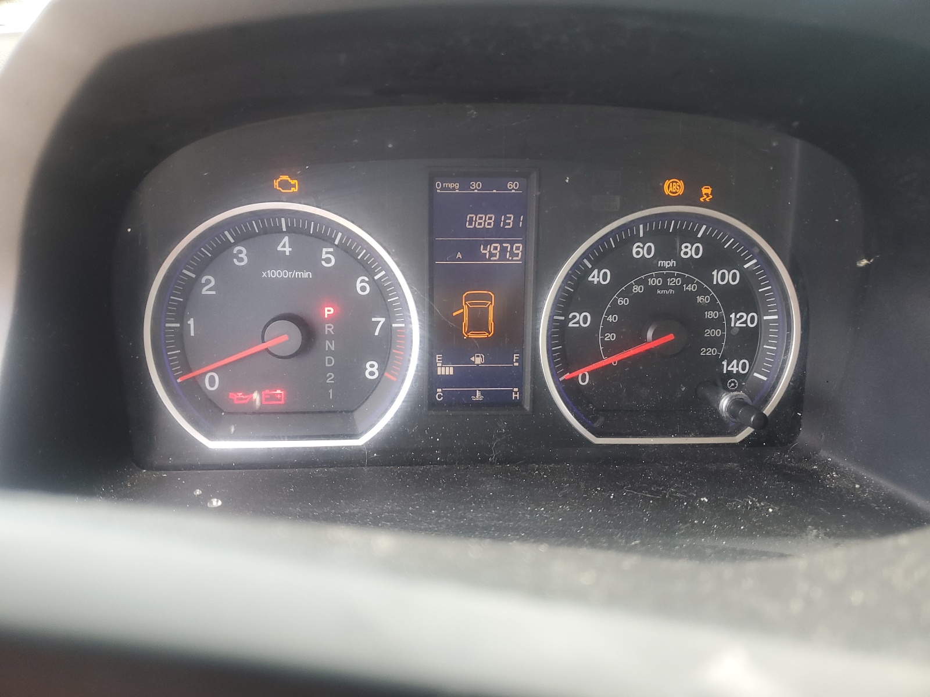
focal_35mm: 26
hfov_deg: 67.3
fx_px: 699
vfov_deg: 53.1
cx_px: 465
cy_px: 348
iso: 65
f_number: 1.5
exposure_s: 1/60.2
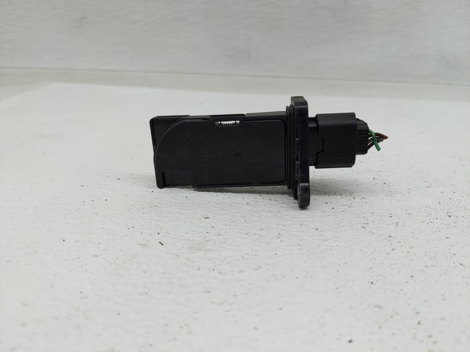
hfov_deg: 69.4
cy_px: 176
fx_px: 339
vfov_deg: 54.9
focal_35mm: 25
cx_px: 235
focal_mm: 4.38
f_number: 1.73
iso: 68
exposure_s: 1/120
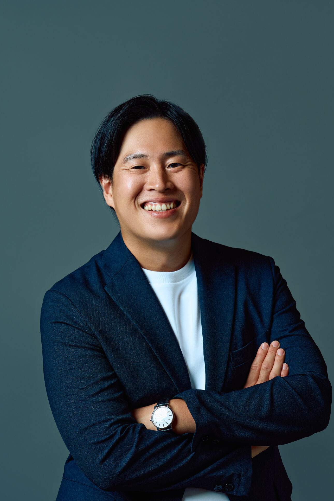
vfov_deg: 18.1
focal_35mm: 113
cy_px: 333
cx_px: 155
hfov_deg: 12.1
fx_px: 1572
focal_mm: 85
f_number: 5.6
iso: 100
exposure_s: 1/125
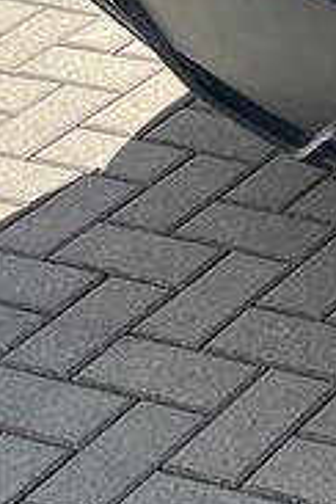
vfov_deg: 13.0
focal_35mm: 151
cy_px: -209
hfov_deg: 7.9
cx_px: 1008
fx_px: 2114
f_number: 1.6
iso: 50
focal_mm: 5.1
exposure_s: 1/1151
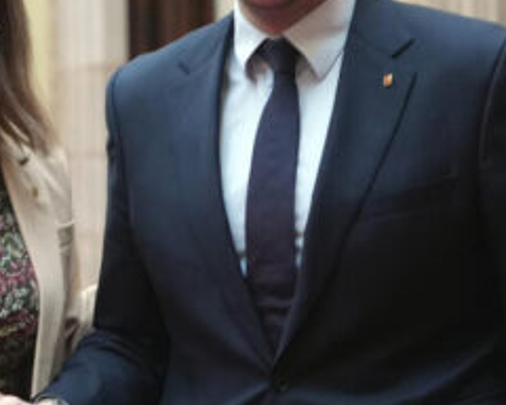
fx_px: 2995
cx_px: 105
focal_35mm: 200
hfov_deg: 9.6
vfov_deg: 7.7
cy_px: 190
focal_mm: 71
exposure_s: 1/160
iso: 4000
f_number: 4
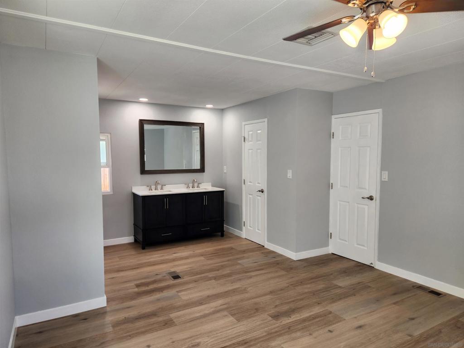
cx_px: 232
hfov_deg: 73.9
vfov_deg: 58.9
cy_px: 174
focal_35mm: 23
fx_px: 308
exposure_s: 1/120
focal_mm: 5.4
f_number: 1.8
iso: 80
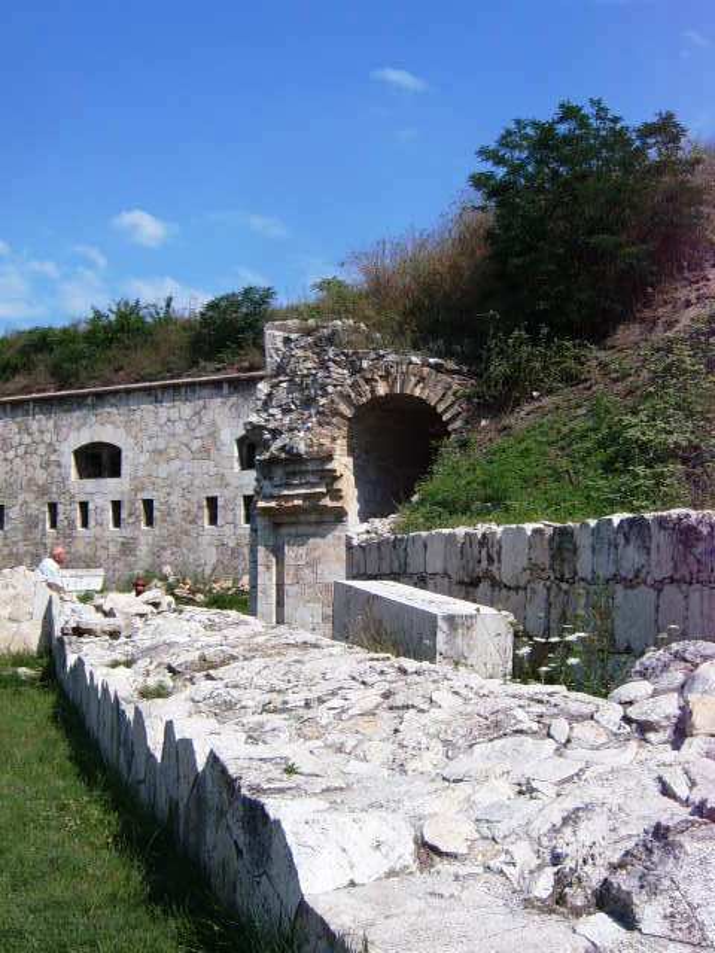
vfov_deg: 49.0
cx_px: 358
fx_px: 1047
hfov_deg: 37.7
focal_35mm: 38
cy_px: 476
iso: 63
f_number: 5.8
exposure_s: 1/350
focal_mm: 5.8
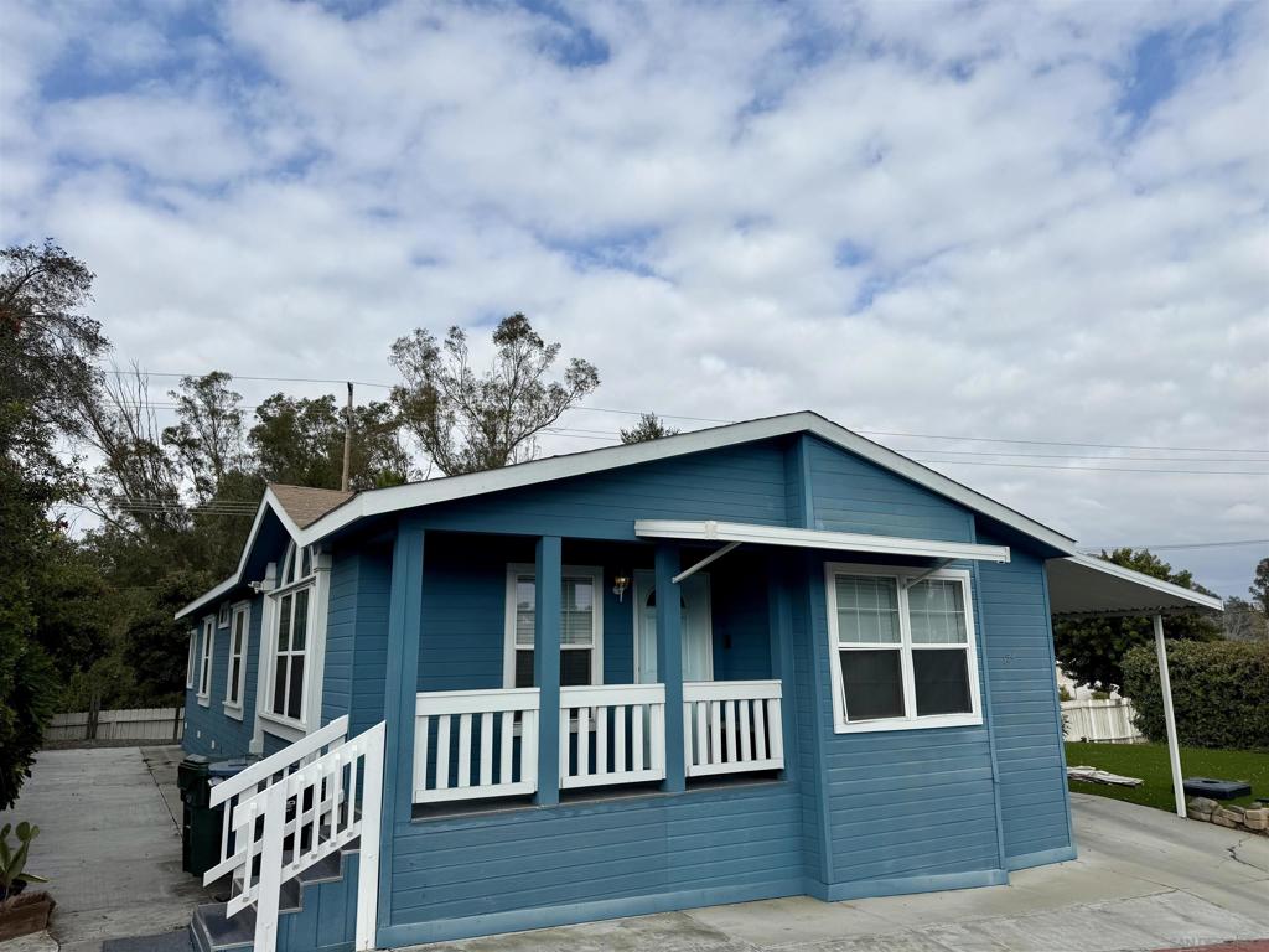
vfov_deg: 56.8
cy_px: 476
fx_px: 880
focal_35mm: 24
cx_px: 634
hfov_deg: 71.6
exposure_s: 1/5714
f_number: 1.78
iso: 80
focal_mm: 6.76
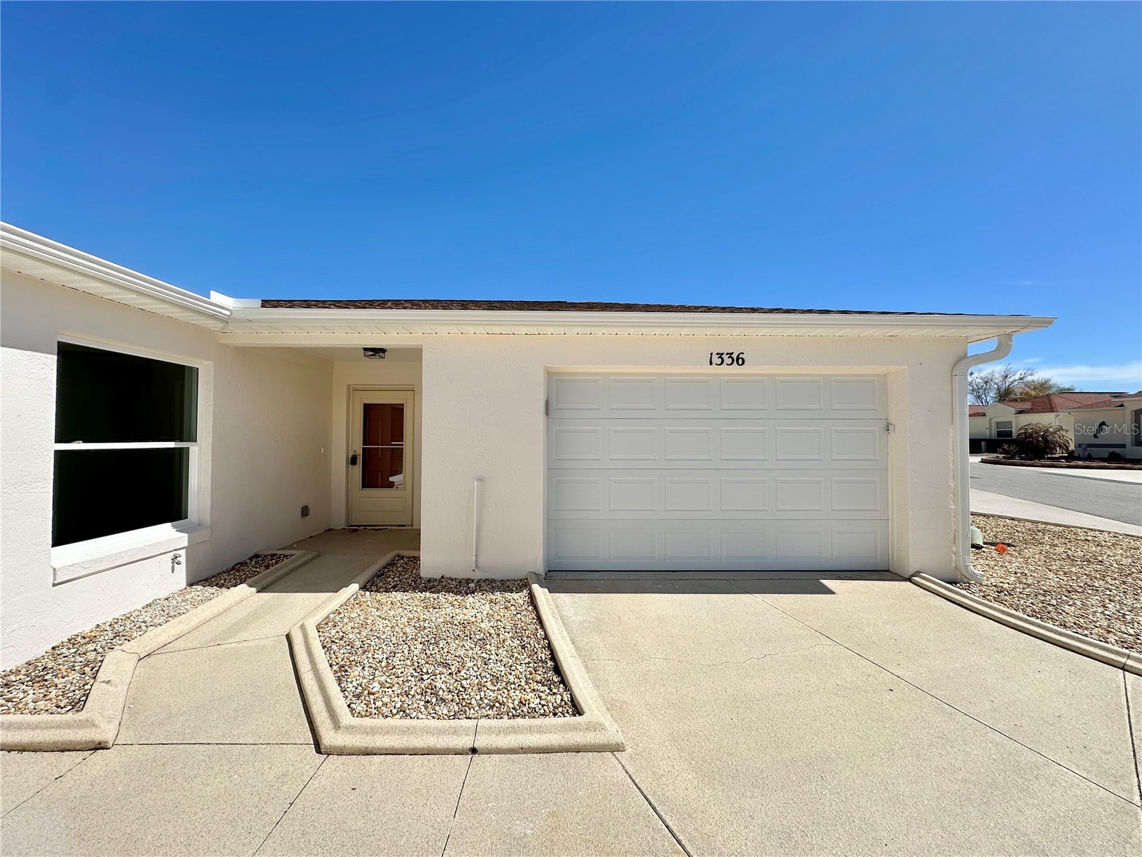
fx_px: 462
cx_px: 571
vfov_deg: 85.7
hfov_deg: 102.1
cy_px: 428
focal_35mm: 14
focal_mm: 2.22
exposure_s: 1/2959
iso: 50
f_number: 2.2
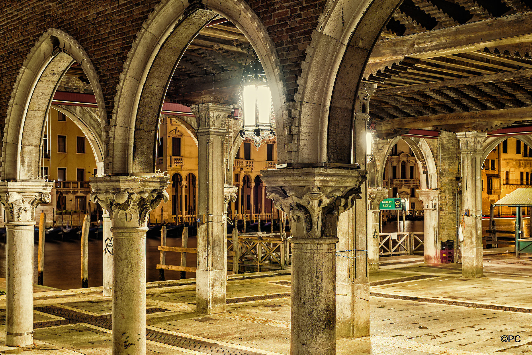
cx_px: 266
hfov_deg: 39.6
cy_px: 178
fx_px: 739
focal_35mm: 50
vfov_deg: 27.0
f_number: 8
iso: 100
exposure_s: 25
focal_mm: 50
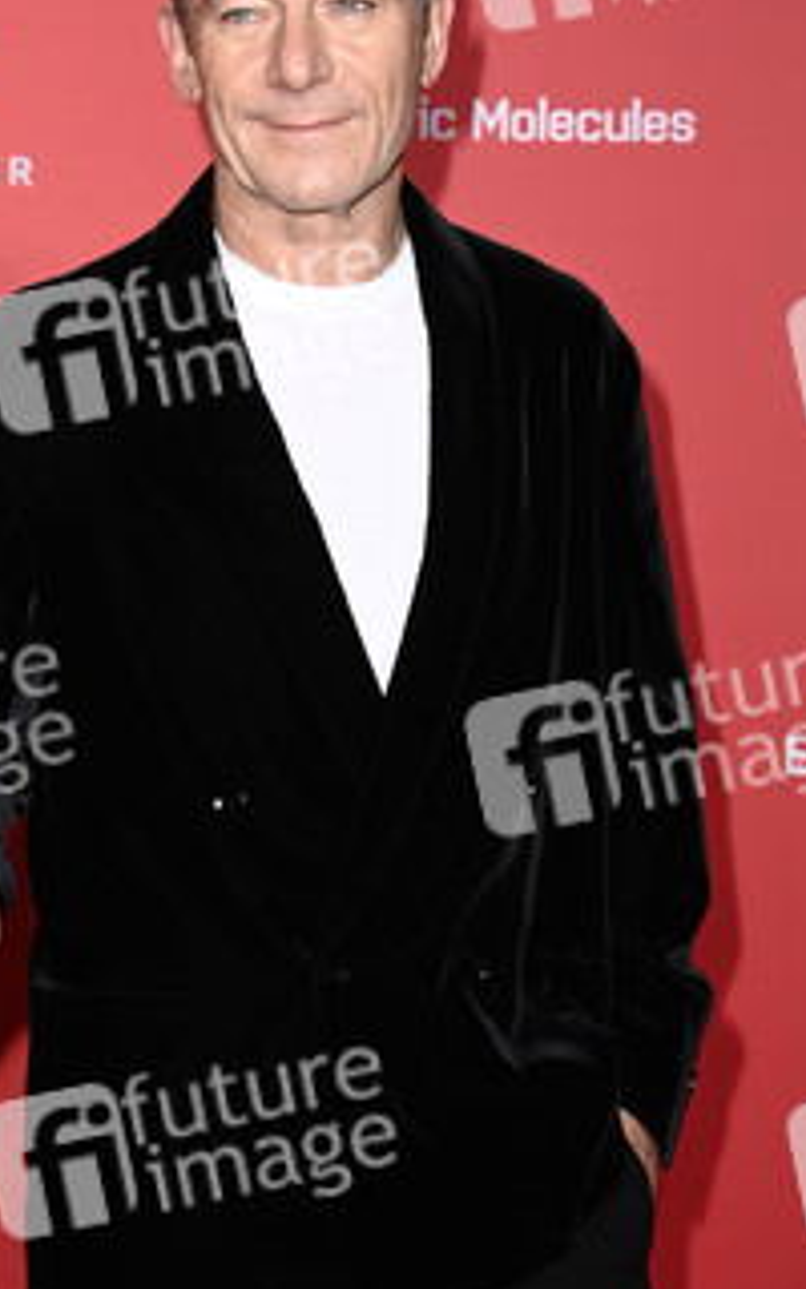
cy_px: 540
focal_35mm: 89
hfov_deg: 14.7
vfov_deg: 23.3
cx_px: 306
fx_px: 3128
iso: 800
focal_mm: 70
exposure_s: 1/250
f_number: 5.6
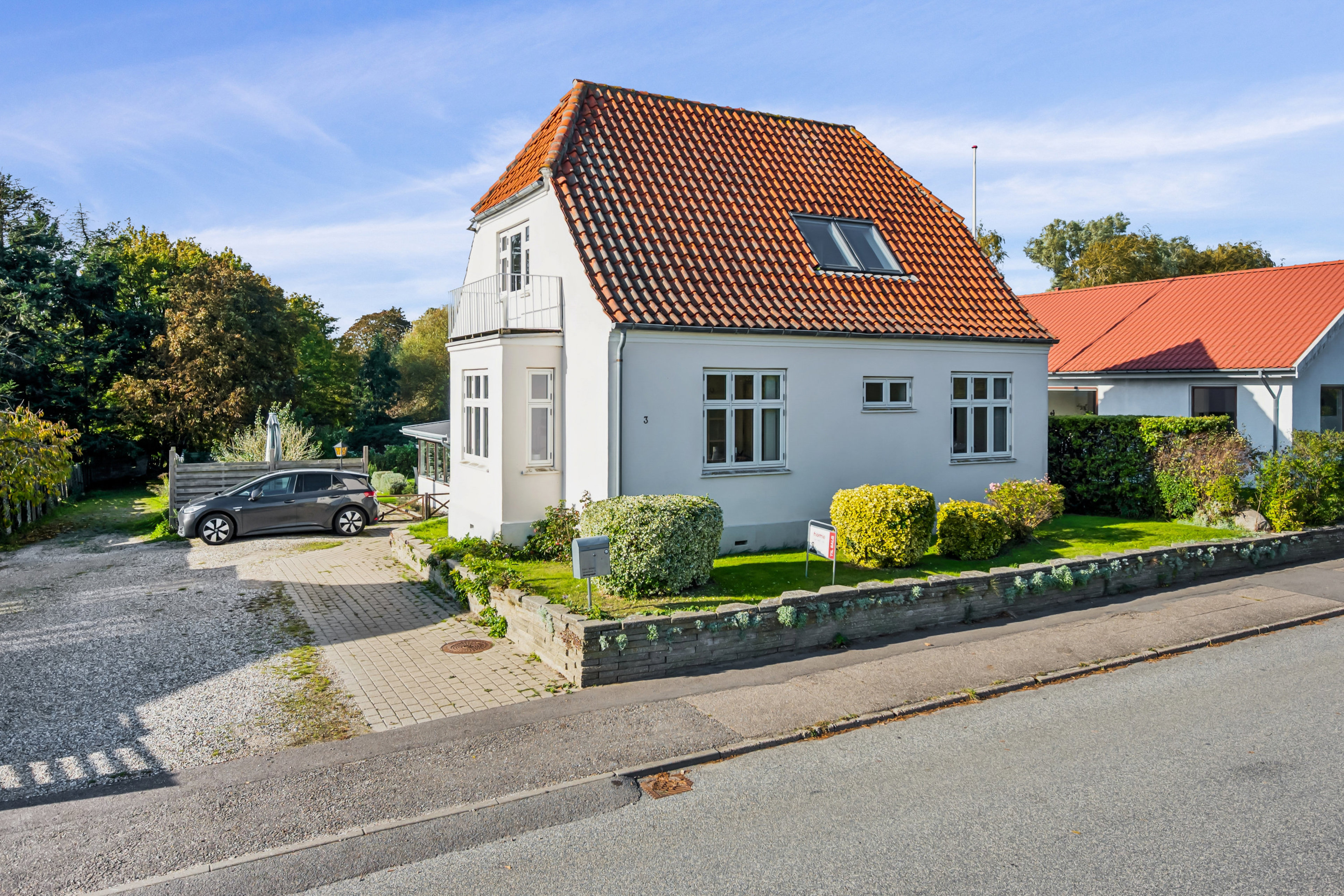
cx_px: 672
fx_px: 877
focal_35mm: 24
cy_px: 448
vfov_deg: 54.1
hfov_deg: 74.9
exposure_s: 1/2500
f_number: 4
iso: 400
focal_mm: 23.5
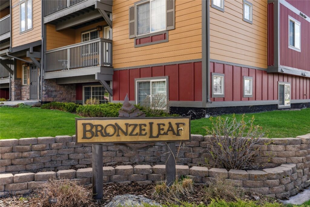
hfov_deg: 58.7
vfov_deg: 41.1
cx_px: 155
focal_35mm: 32
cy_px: 104
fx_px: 276
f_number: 5.6
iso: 100
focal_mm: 32
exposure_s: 1/80
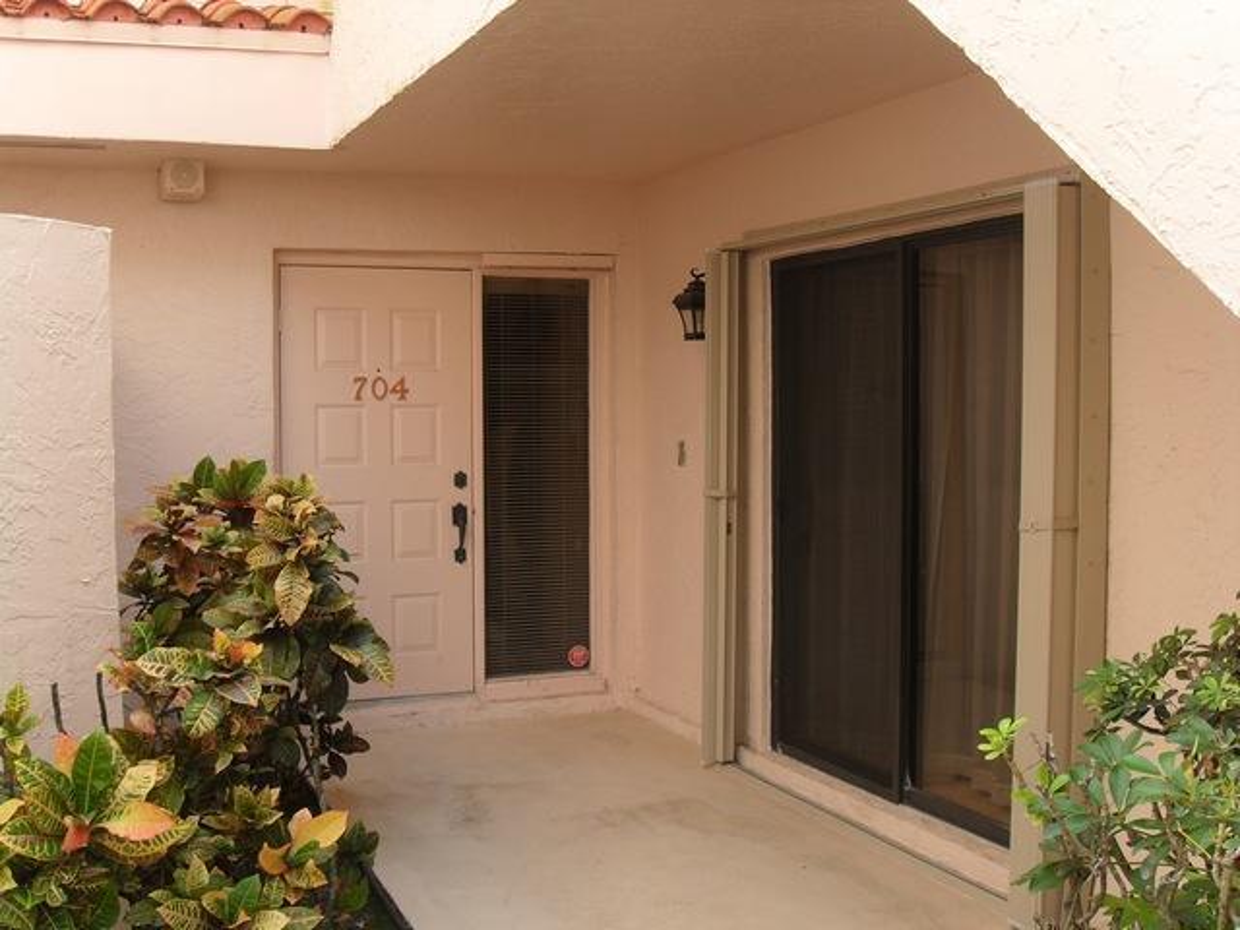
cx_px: 620
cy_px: 465
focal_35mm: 40
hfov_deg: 46.8
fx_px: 1433
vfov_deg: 36.0
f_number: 3
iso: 100
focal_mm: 7
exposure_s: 1/125
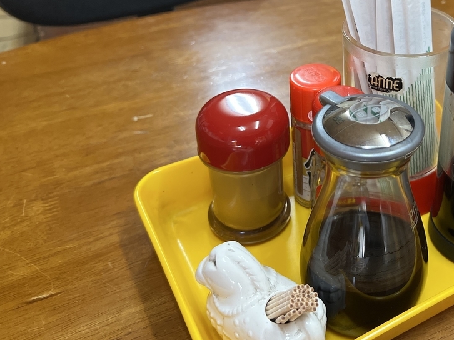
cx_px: 367
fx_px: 564
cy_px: 91
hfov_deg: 41.8
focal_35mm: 43
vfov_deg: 33.0
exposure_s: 1/60
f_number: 1.5
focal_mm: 5.7
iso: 160
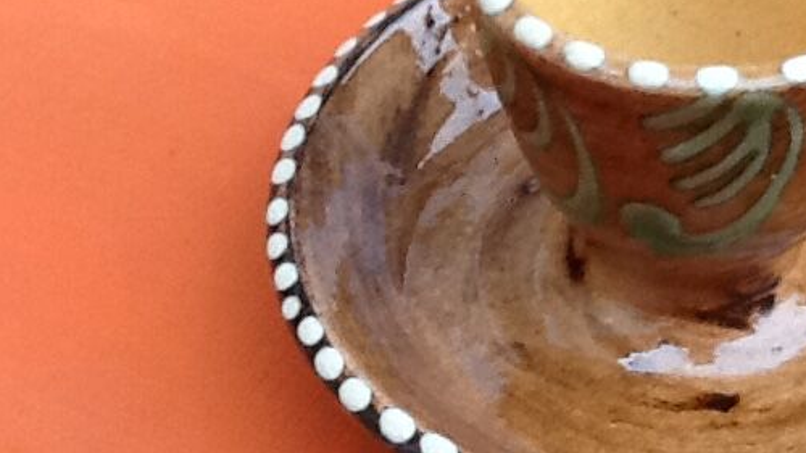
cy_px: 210
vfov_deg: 13.1
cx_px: 669
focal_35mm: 92
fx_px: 1966
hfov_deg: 22.8
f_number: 2.4
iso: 100
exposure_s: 1/30
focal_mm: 2.03
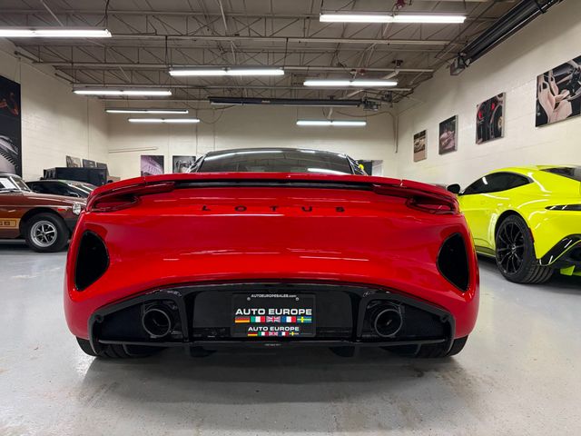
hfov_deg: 67.3
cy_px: 218
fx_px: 436
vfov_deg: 53.1
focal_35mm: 26
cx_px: 290
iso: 320
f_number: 1.6
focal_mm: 5.96
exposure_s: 1/60
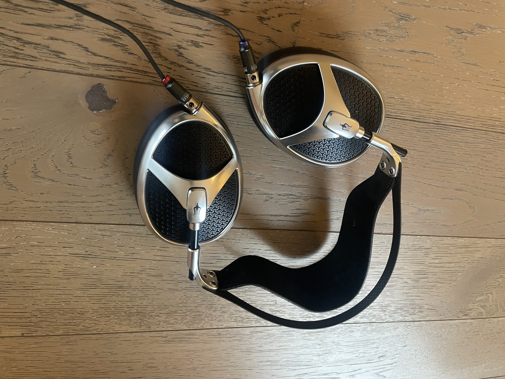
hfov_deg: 67.3
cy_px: 190
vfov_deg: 53.1
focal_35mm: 26
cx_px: 252
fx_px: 379
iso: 320
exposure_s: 1/50
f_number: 1.6
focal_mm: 4.2
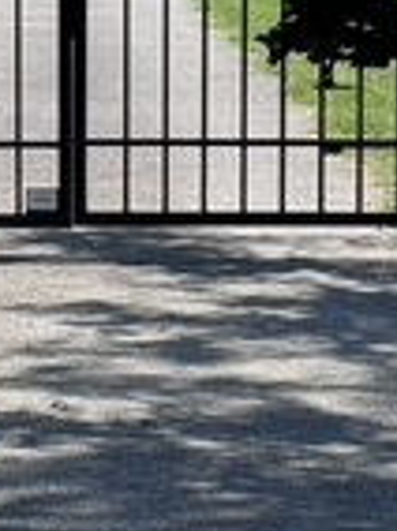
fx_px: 3114
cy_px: -93
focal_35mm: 203
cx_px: 71
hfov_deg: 7.3
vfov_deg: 9.6
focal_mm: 6.76
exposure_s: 1/2959
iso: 64
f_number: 1.78
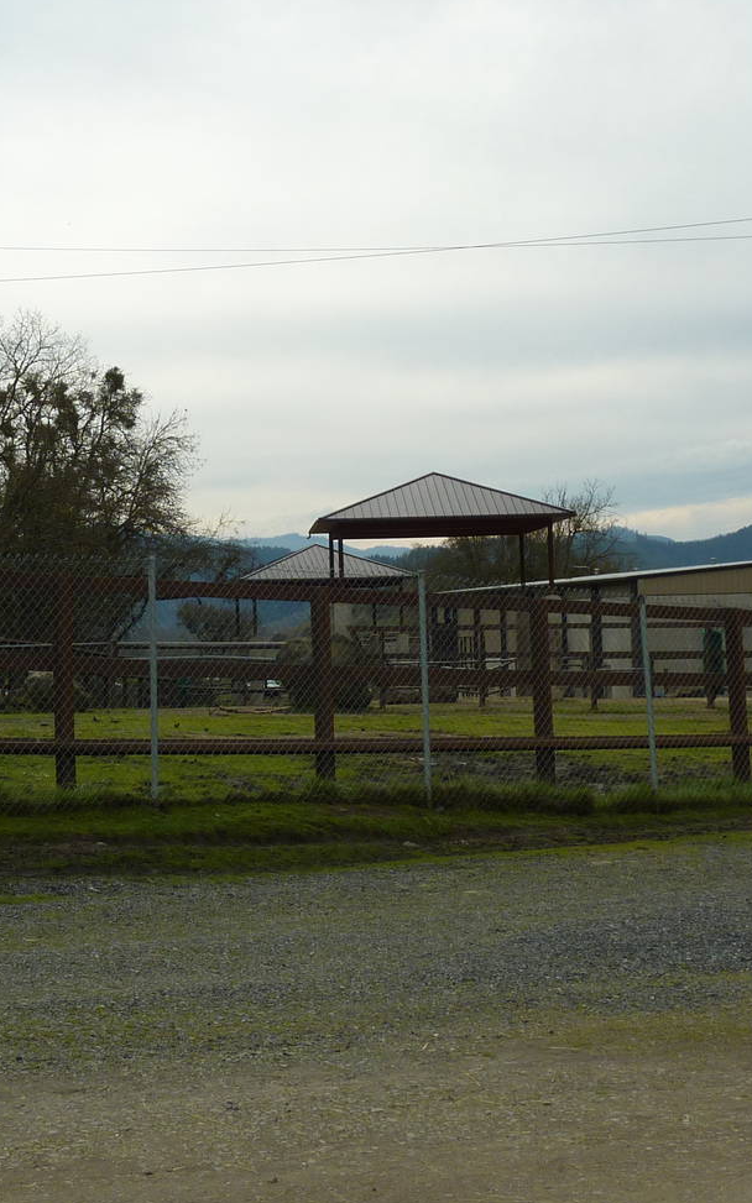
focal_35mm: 61
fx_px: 2001
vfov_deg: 33.5
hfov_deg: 21.2
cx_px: 231
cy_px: 538
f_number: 4.5
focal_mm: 5.7
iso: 80
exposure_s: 1/640
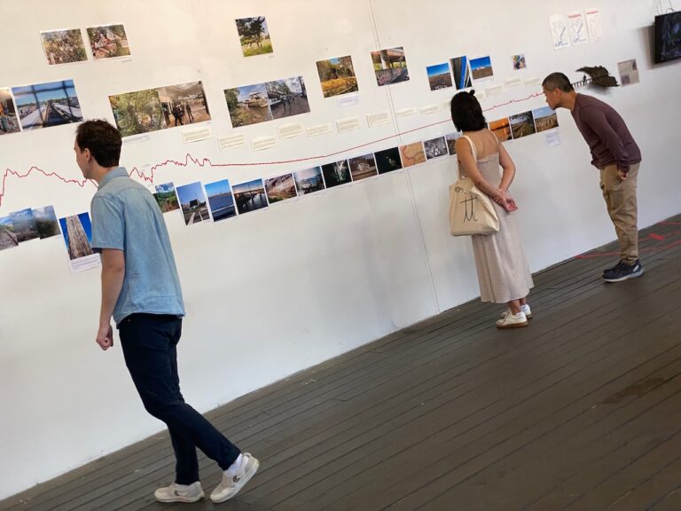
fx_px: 1023
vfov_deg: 28.0
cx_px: 340
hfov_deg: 36.8
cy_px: 256
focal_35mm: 52
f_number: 2
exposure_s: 1/60
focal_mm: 6
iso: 160
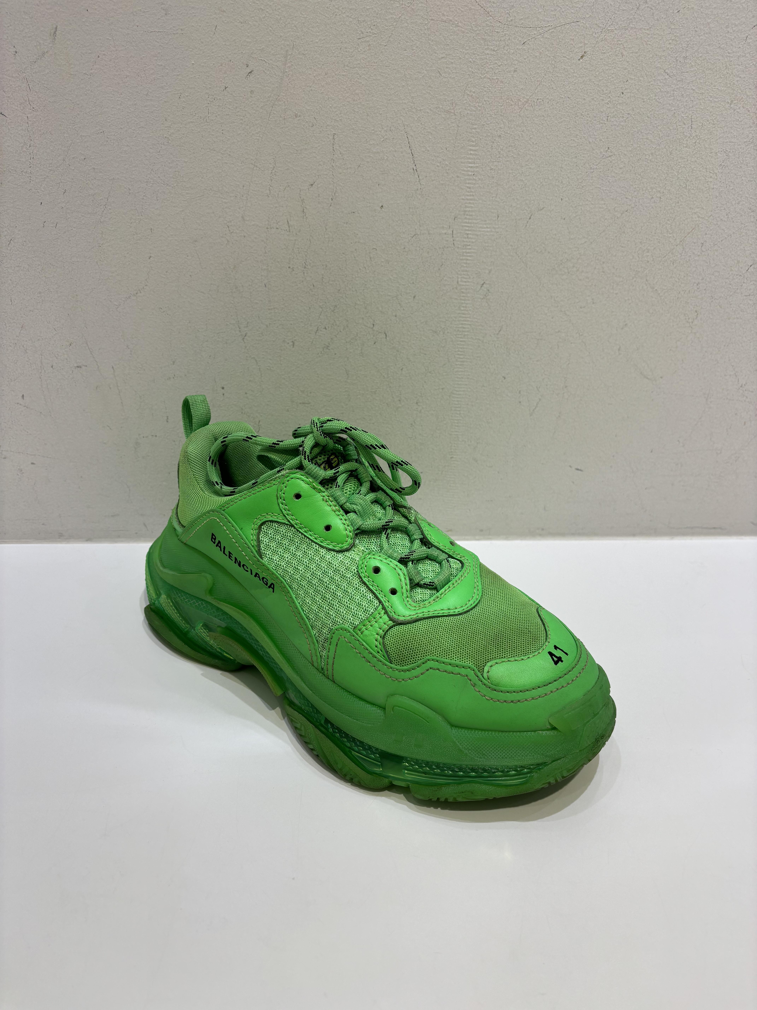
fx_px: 758
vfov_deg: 67.3
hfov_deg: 53.1
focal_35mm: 26
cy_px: 505
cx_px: 378
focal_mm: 5.96
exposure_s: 1/155
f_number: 1.6
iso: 40
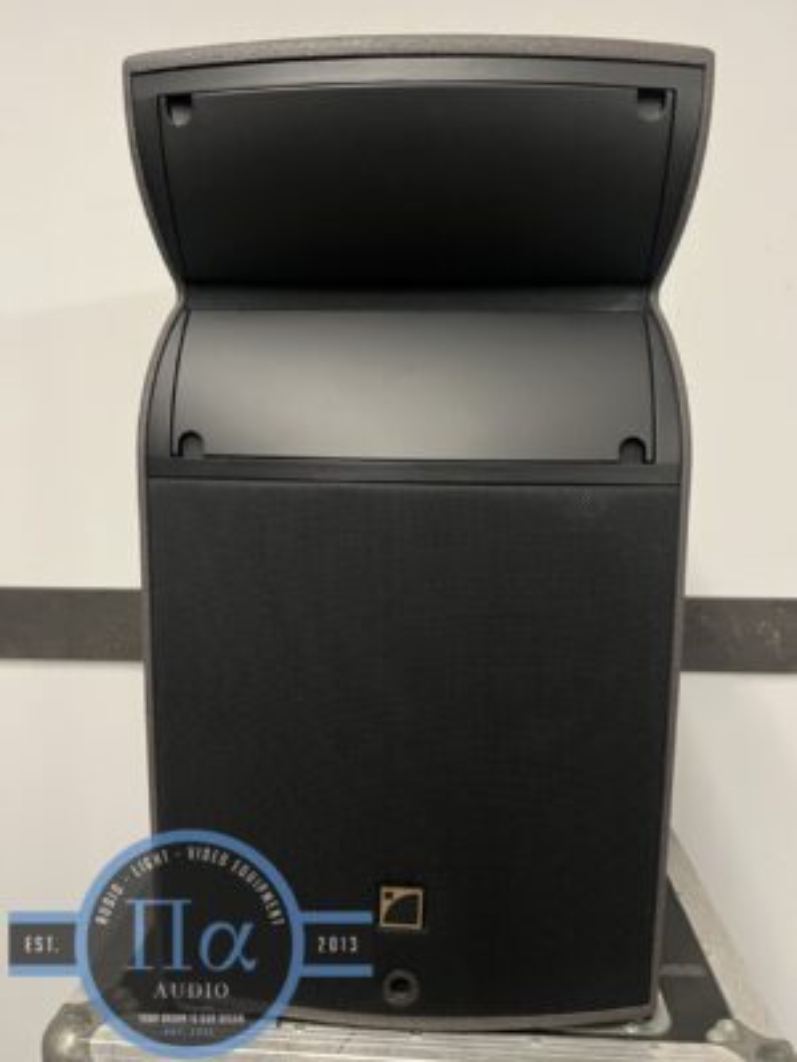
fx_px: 798
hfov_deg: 53.1
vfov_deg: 67.3
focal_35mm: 26
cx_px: 398
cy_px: 531
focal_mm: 5.7
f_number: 1.5
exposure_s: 1/33
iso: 640
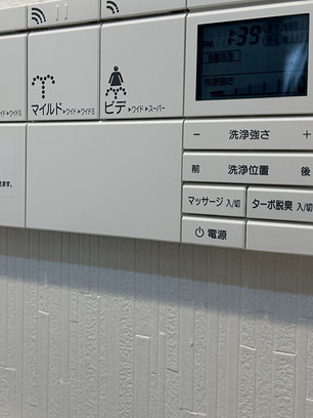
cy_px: 191
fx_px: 615
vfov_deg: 37.5
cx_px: 101
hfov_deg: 28.4
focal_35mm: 51
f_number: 1.5
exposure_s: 1/100
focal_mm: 5.7
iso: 125
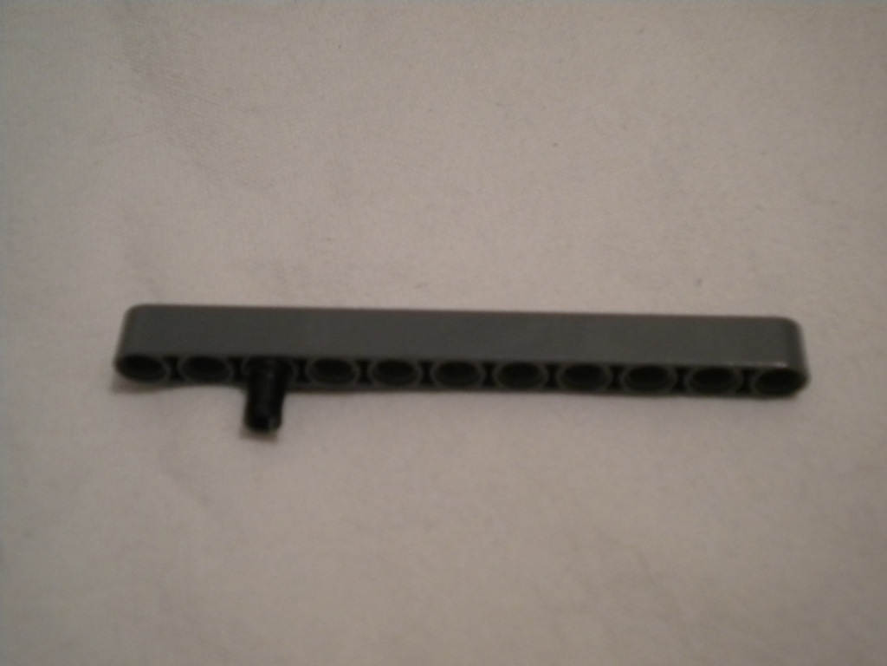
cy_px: 333
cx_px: 444
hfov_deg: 36.8
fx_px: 1332
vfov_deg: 28.0
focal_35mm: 52
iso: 400
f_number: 3.9
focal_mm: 9.3
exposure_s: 1/12
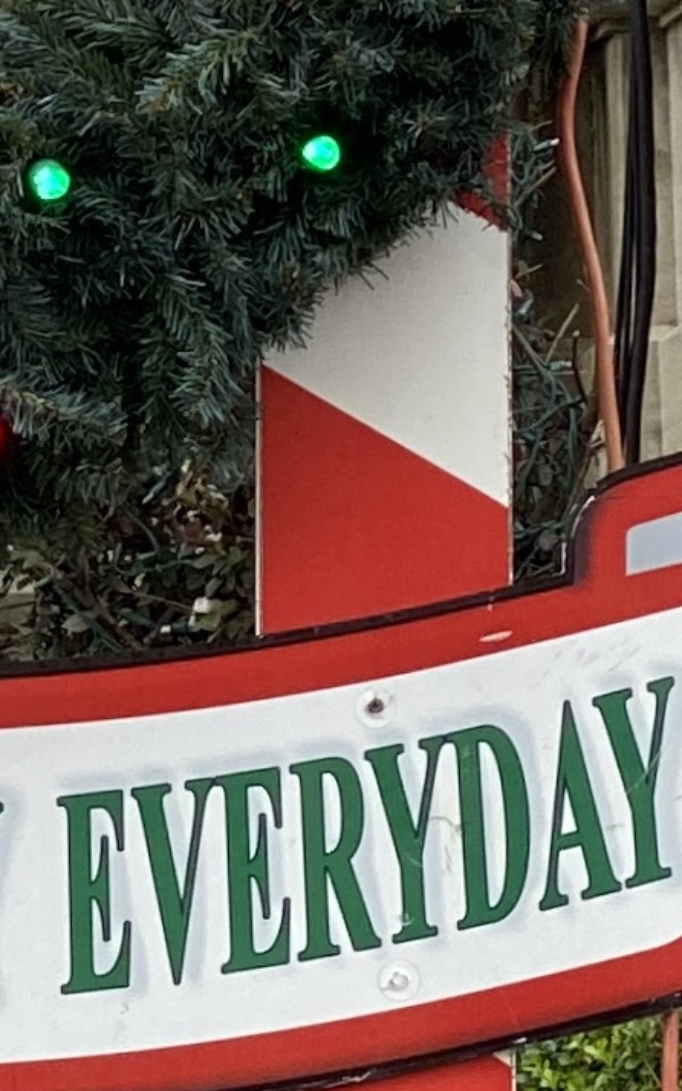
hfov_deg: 4.4
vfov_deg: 7.0
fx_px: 8857
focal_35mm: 298
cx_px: -304
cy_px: 226
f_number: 2
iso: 32
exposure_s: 1/122
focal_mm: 6
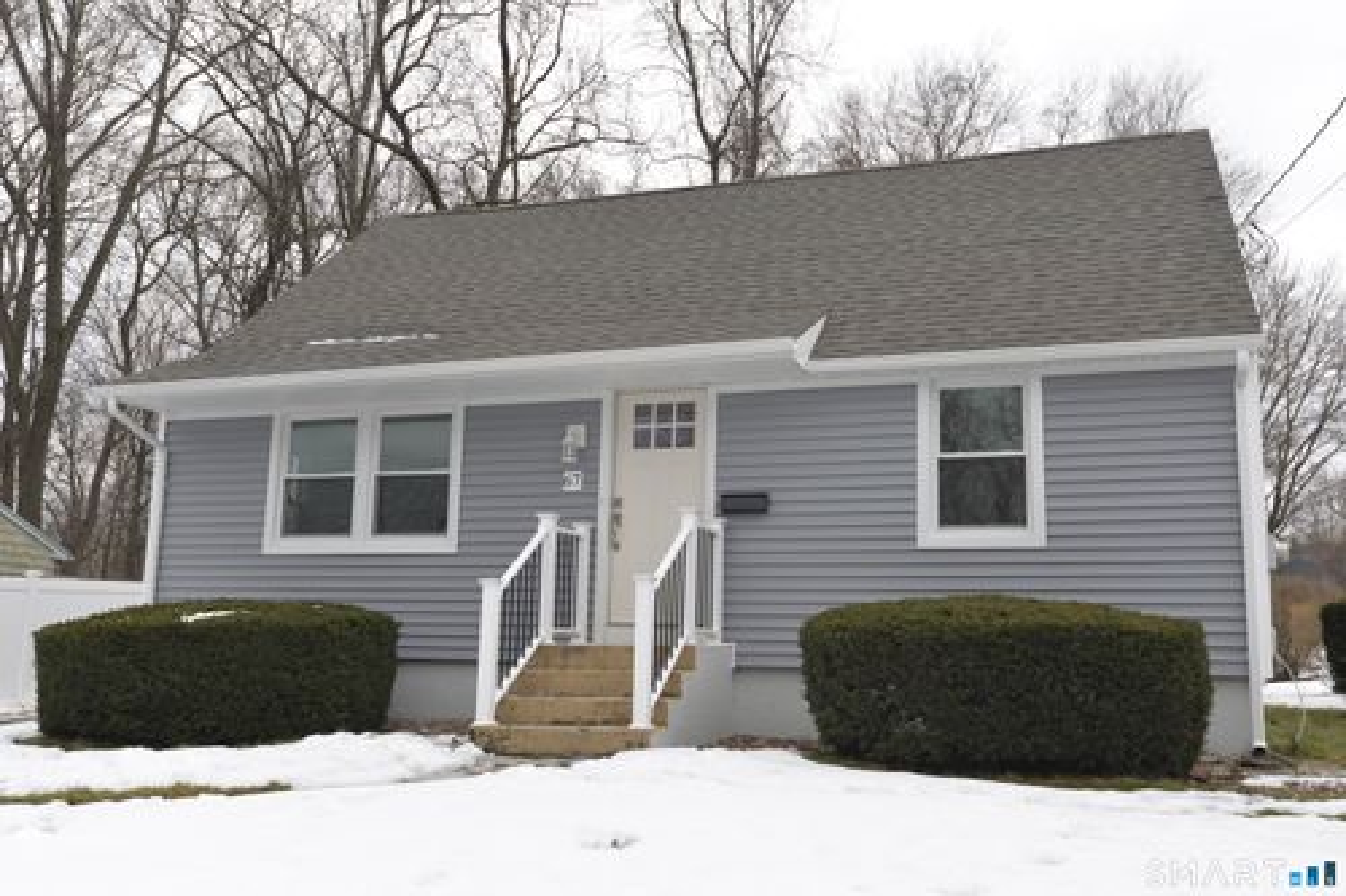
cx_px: 673
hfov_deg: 54.5
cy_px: 448
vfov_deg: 37.8
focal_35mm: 35
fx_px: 1308
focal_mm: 35
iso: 200
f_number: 6.3
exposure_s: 1/160
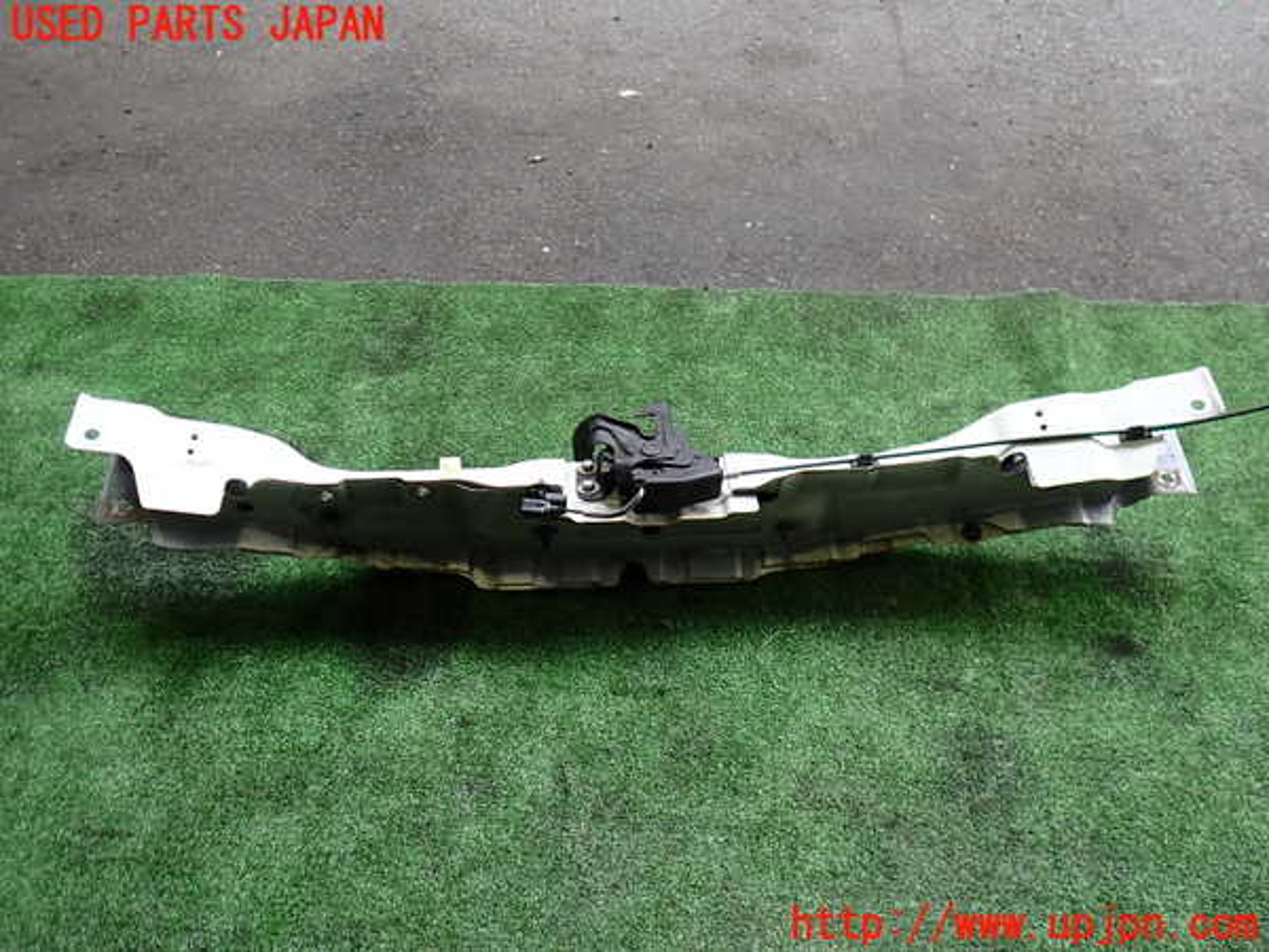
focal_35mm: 30
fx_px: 1100
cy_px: 476
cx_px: 634
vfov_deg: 46.8
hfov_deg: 60.0
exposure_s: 1/100
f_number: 2.3
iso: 200
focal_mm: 5.4
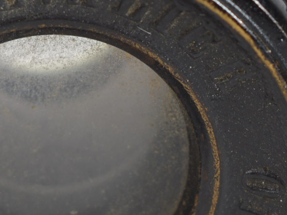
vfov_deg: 4.6
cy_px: 159
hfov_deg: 6.1
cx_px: 35
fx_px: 2686
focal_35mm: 324
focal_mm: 55
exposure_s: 1/125
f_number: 9
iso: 100
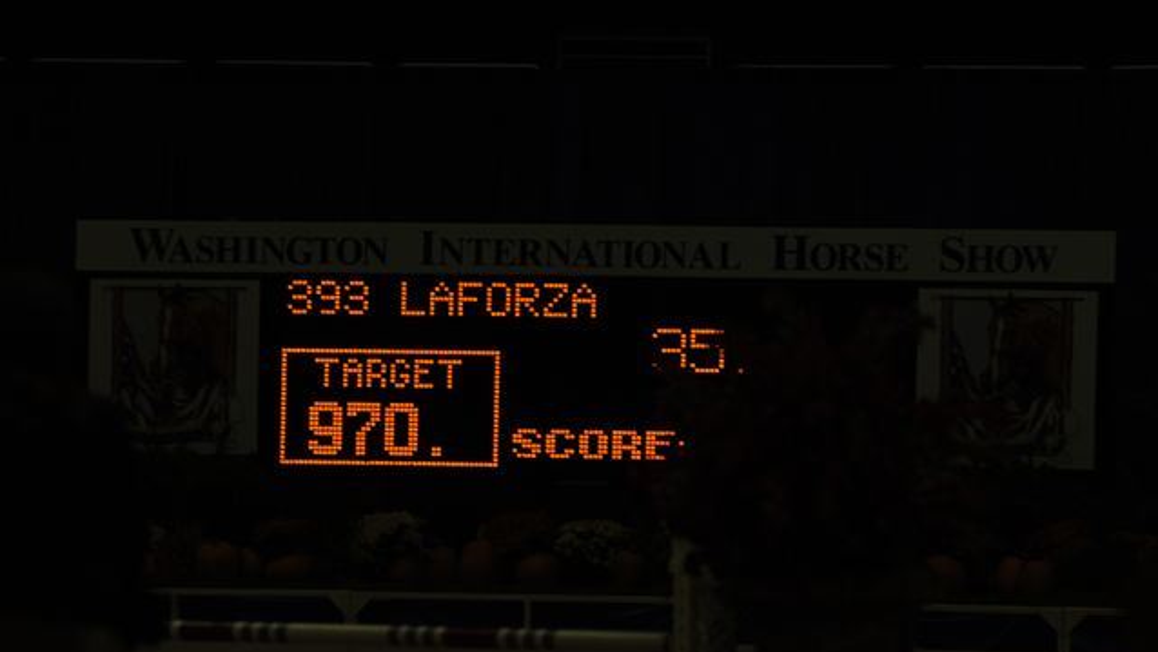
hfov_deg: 6.9
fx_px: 9673
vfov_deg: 3.9
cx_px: 579
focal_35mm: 315
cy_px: 353
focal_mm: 200
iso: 200
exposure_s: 1/250
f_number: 5.6
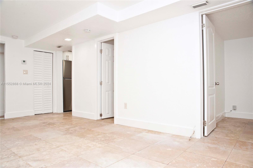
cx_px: 126
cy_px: 84
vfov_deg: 53.0
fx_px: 168
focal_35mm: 24
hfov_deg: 73.8
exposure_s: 1/100
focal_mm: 24
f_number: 8
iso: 400
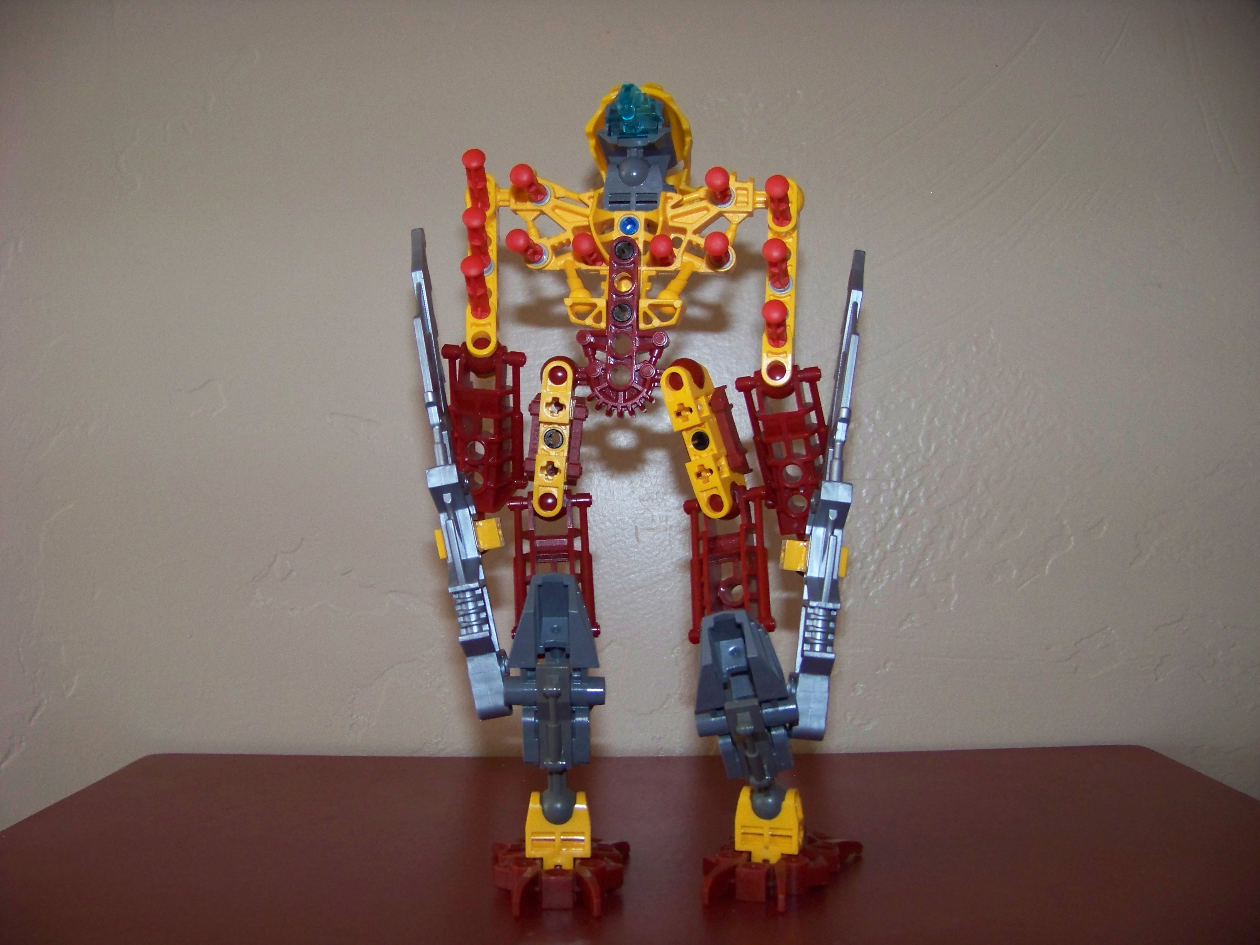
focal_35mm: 36
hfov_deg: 51.4
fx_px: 1310
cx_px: 630
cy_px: 472
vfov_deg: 39.7
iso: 200
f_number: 2.8
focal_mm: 5.85
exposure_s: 1/30
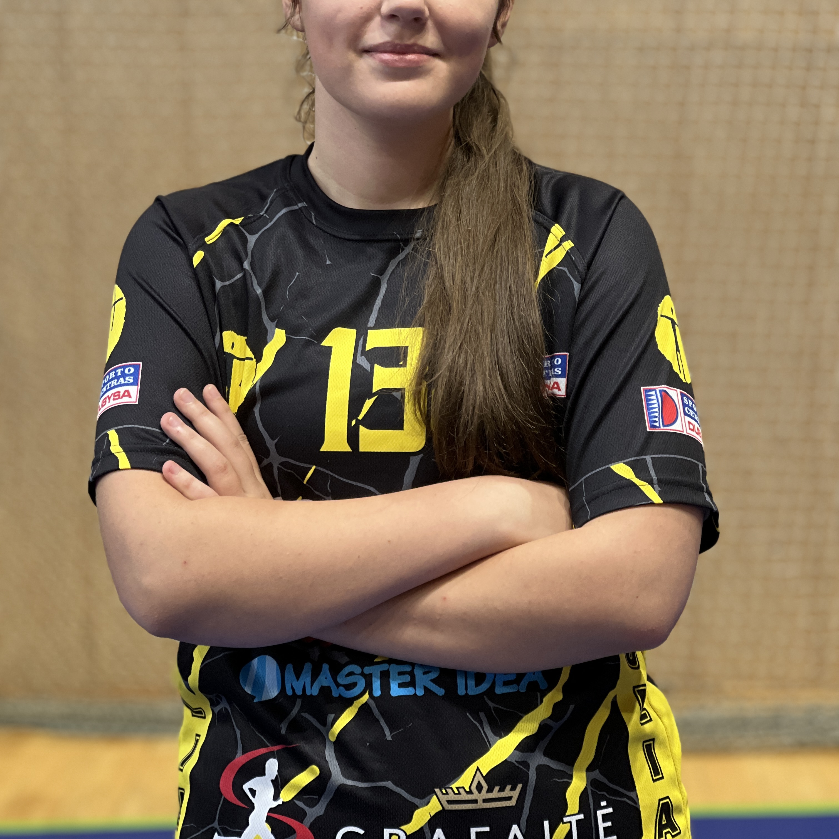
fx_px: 2495
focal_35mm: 91
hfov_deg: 19.1
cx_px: 420
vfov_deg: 19.1
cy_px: 338
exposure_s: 1/33
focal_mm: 9
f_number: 2.8
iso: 200
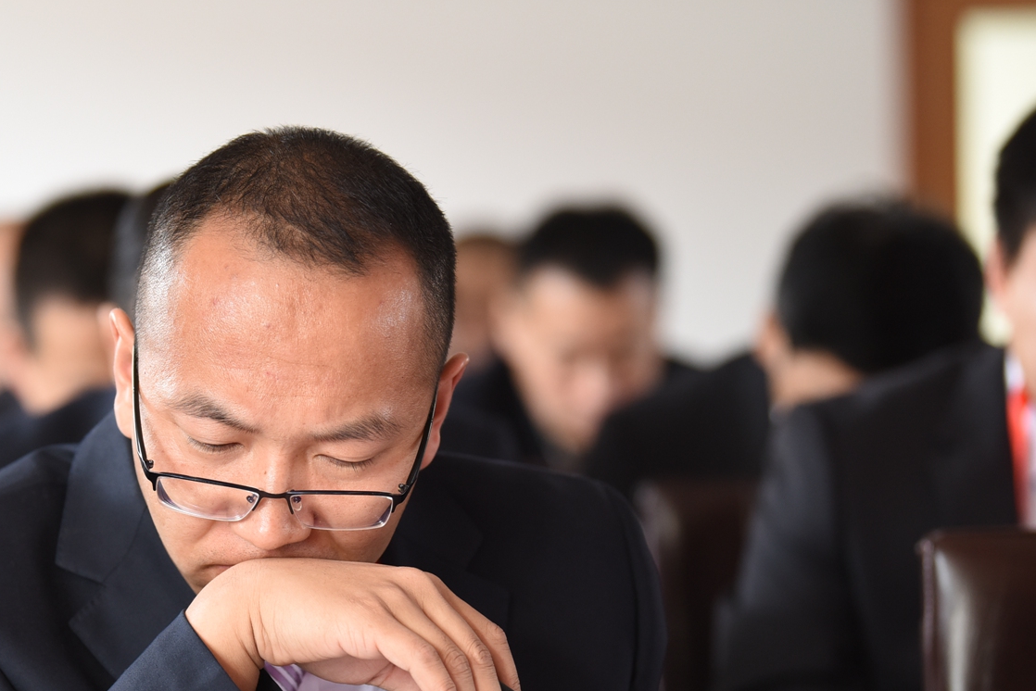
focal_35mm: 181
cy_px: 566
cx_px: 262
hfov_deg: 11.3
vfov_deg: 7.6
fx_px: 5210
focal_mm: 110
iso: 800
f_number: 2.8
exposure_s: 1/80
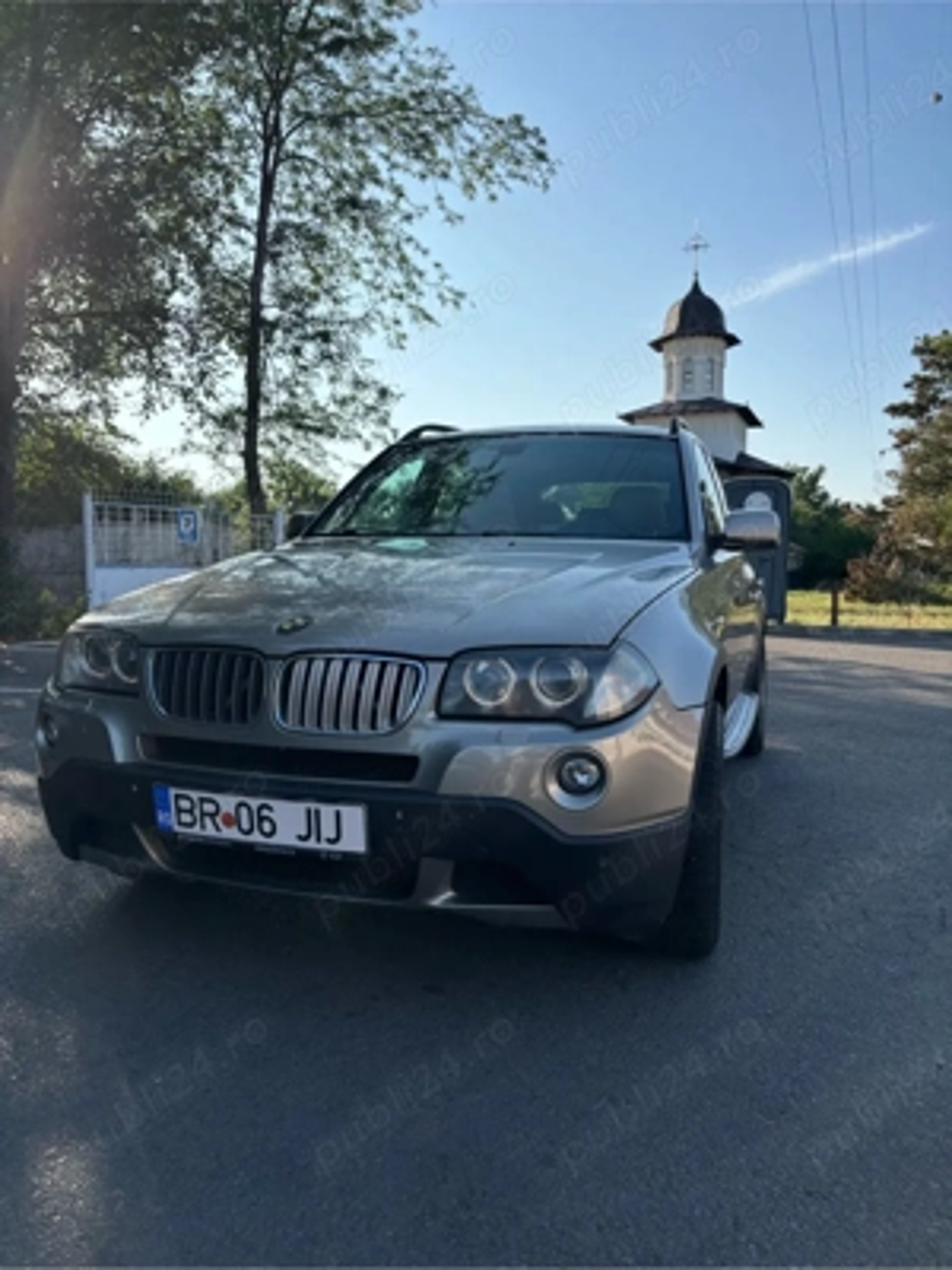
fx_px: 953
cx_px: 476
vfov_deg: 67.3
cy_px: 635
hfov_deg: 53.1
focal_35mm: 26
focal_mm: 5.96
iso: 50
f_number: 1.6
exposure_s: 1/2398
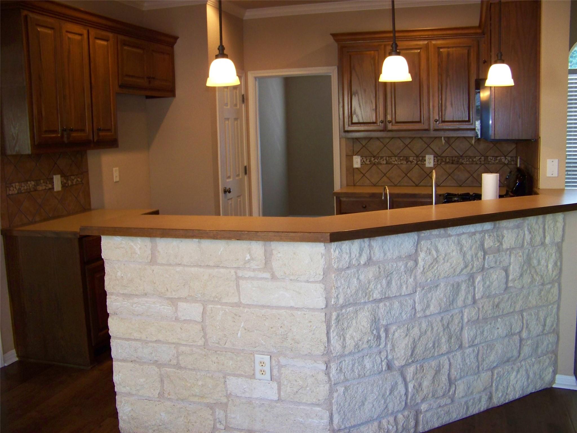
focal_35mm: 36
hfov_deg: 51.4
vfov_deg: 39.7
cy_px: 216
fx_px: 600
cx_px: 288
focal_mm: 5.85
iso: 200
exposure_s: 1/30
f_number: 2.8
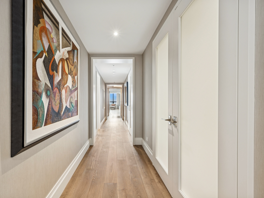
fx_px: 122
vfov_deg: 78.0
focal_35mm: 16
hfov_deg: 94.0
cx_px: 115
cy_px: 103
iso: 100
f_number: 10
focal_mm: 14
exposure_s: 1/3
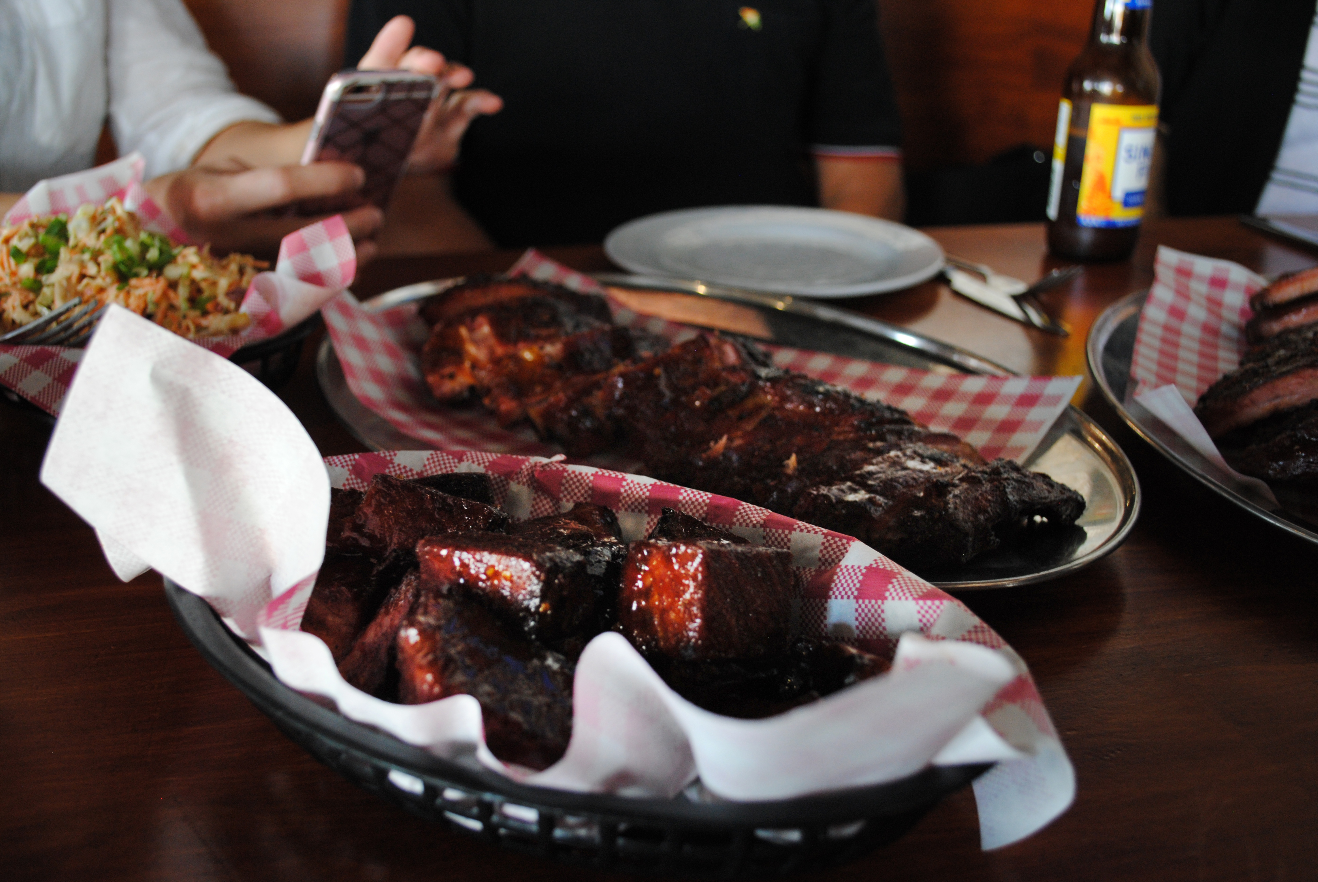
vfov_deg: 40.1
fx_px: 1210
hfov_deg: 57.2
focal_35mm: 33
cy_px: 441
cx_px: 659
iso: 450
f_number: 4
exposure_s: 1/25
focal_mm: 22
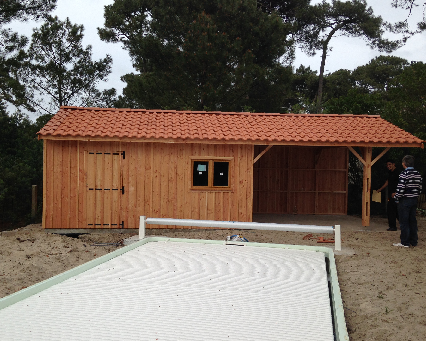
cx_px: 199
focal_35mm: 39
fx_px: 492
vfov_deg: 38.2
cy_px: 175
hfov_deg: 46.8
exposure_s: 1/1290
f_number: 2.4
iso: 50
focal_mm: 4.12
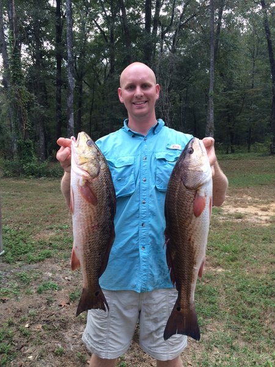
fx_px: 307
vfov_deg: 61.7
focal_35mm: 29
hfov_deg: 48.2
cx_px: 138
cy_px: 184
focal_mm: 4.15
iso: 32
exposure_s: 1/129
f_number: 2.2
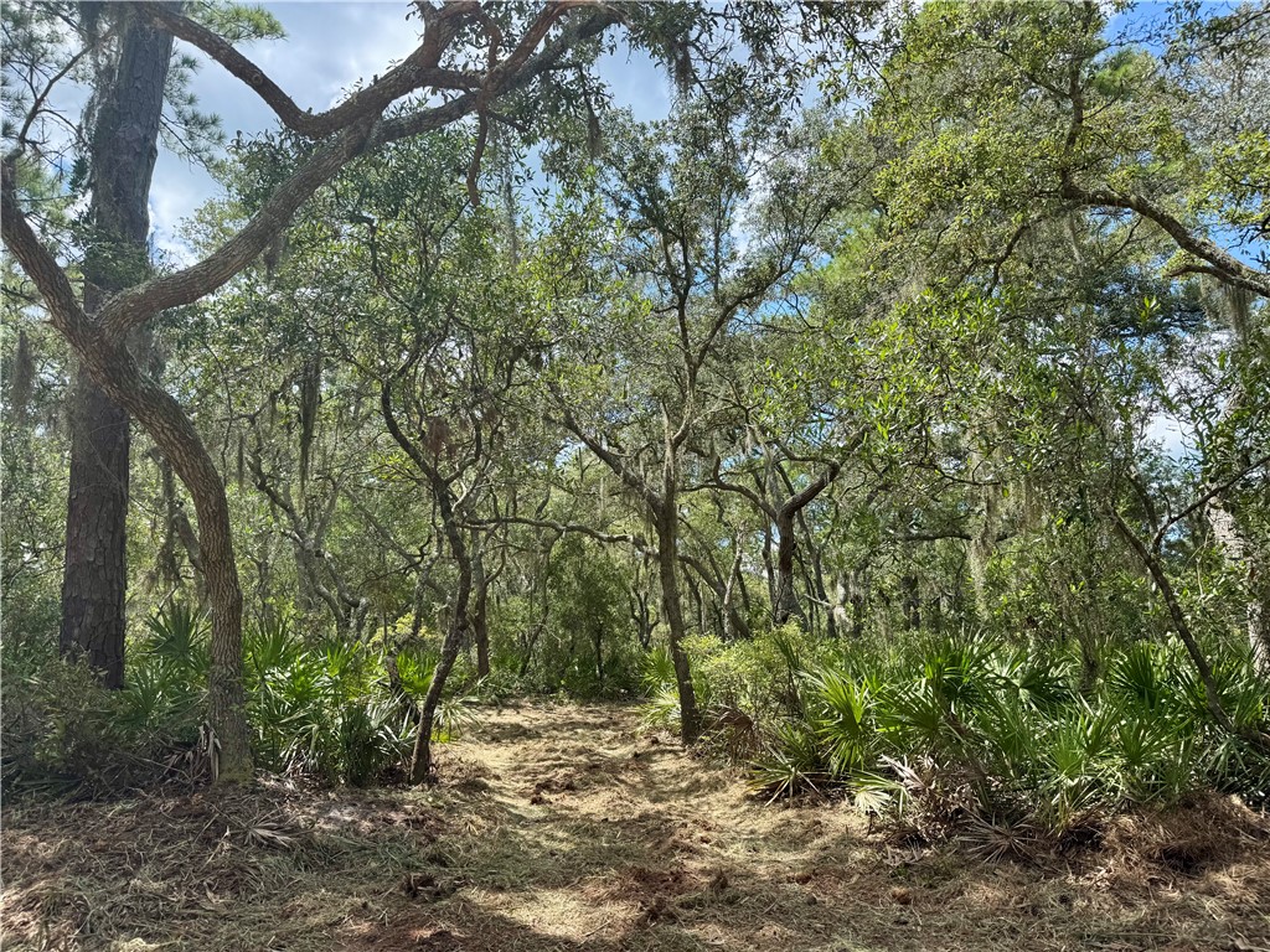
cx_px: 635
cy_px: 476
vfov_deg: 56.8
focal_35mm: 24
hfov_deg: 71.6
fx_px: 881
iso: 80
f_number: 1.78
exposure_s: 1/1395
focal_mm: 6.76
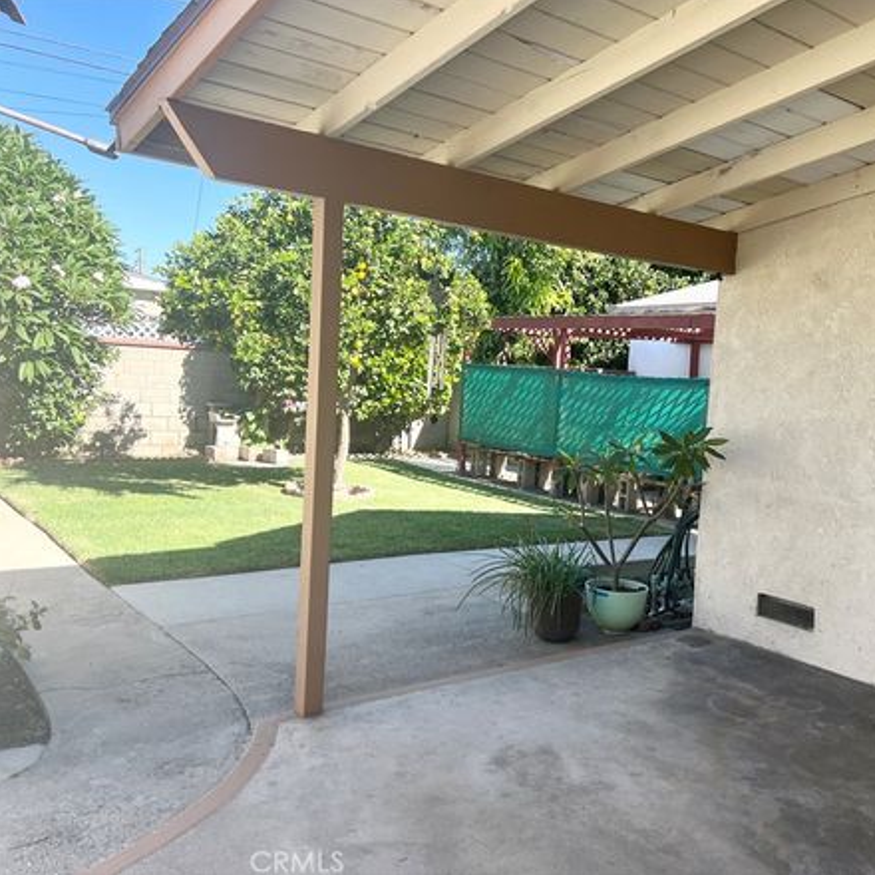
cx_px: 521
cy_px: 437
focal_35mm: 31
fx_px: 887
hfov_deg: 52.2
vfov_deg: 52.5
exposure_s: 1/1079
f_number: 1.5
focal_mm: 5.7
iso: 50
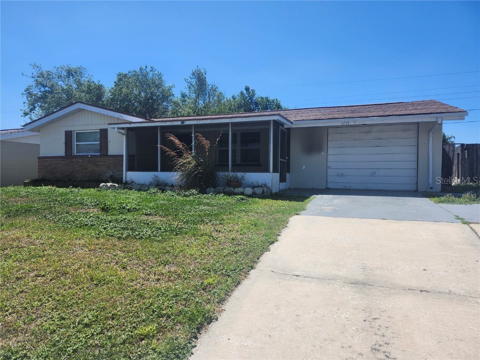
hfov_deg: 73.9
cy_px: 180
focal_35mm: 23
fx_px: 319
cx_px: 240
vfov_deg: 58.9
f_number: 1.8
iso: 25
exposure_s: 1/2005
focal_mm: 5.54
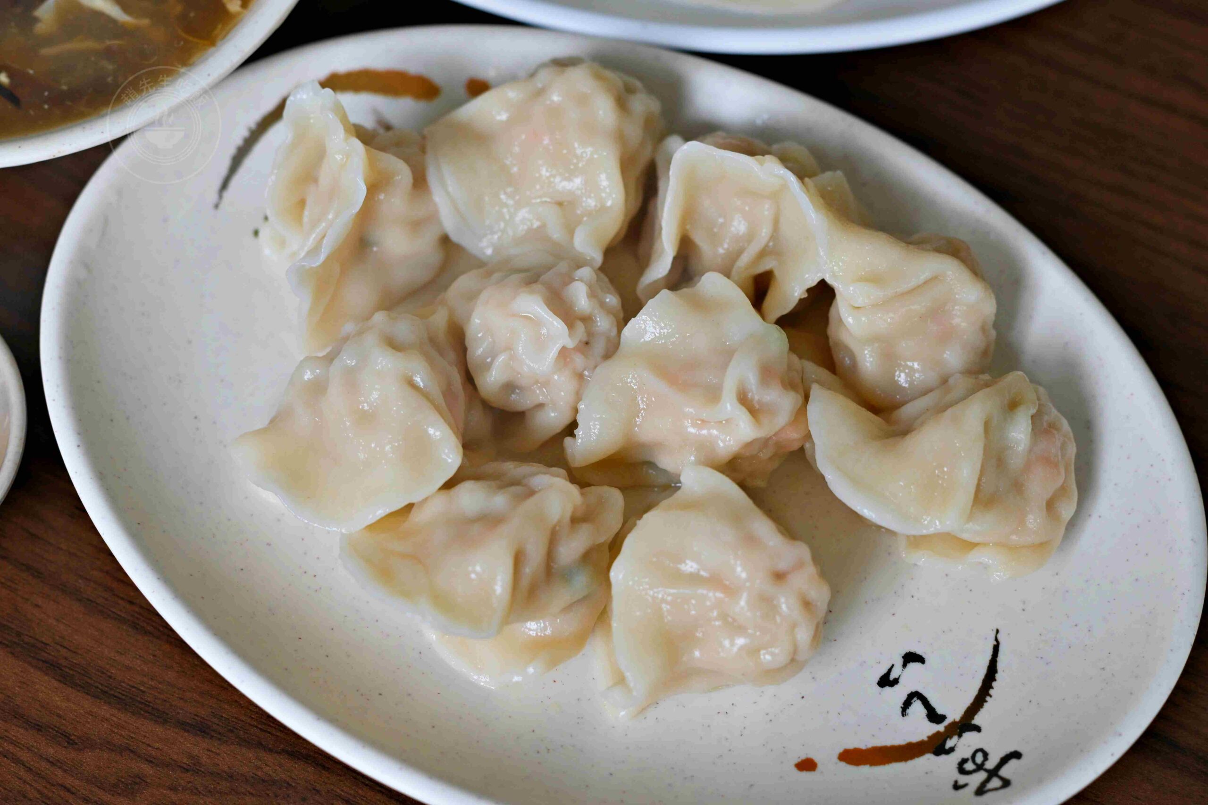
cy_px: 402
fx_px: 2517
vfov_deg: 18.2
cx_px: 604
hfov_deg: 27.0
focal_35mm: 75
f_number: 3.2
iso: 100
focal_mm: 50
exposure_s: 1/200
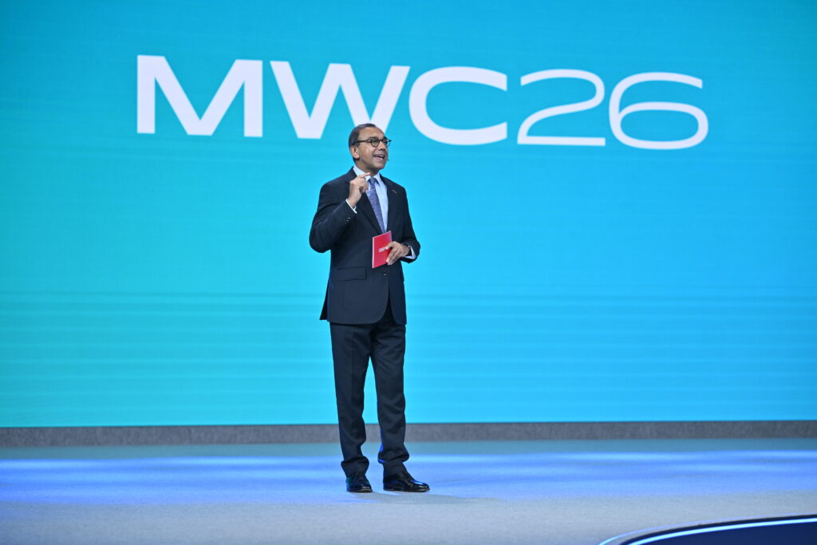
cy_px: 272
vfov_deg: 13.6
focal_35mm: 101
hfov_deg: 20.2
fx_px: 2292
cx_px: 408
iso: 800
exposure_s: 1/320
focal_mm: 101
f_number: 2.8
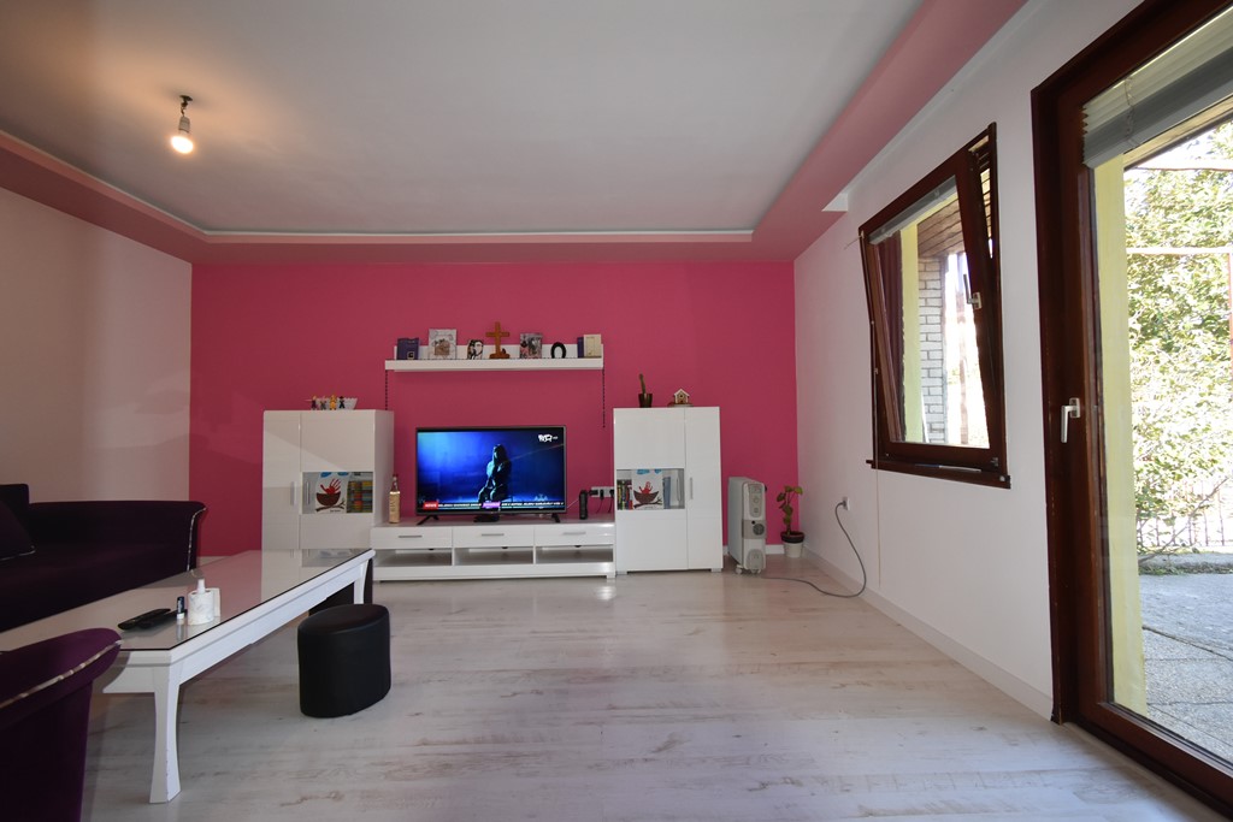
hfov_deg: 100.4
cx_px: 616
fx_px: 514
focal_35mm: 15
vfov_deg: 77.3
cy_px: 411
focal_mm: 10
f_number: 5.6
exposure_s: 1/125
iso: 800
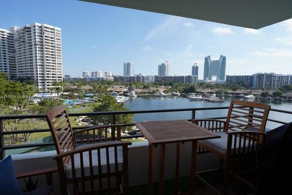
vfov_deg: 62.0
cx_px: 146
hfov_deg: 83.9
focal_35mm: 20
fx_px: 162
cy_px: 98
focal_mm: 20
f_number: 8
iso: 100
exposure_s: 1/250
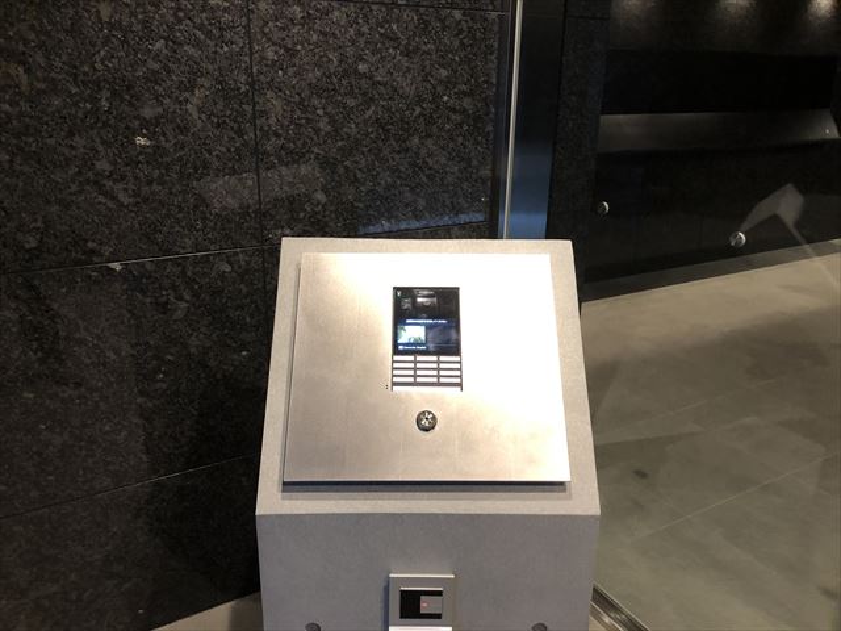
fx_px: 680
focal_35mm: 28
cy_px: 316
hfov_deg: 63.4
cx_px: 420
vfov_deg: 49.7
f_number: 1.8
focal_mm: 3.99
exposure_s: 1/14
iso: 100
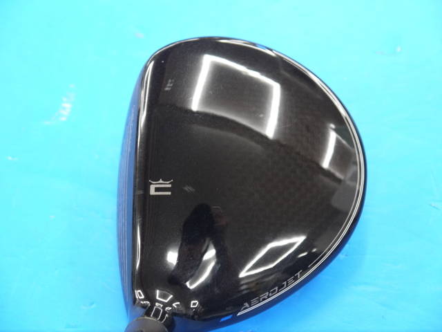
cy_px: 166
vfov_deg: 17.6
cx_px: 221
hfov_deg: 23.3
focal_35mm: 84
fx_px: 1073
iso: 800
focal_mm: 42
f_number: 5.6
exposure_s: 1/50
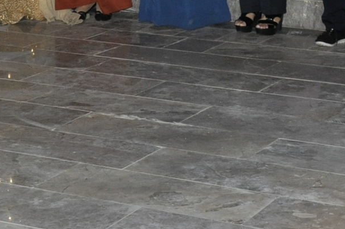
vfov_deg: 9.9
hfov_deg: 15.6
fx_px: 1261
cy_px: -161
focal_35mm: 132
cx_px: 159
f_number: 4
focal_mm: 25
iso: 800
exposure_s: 1/60
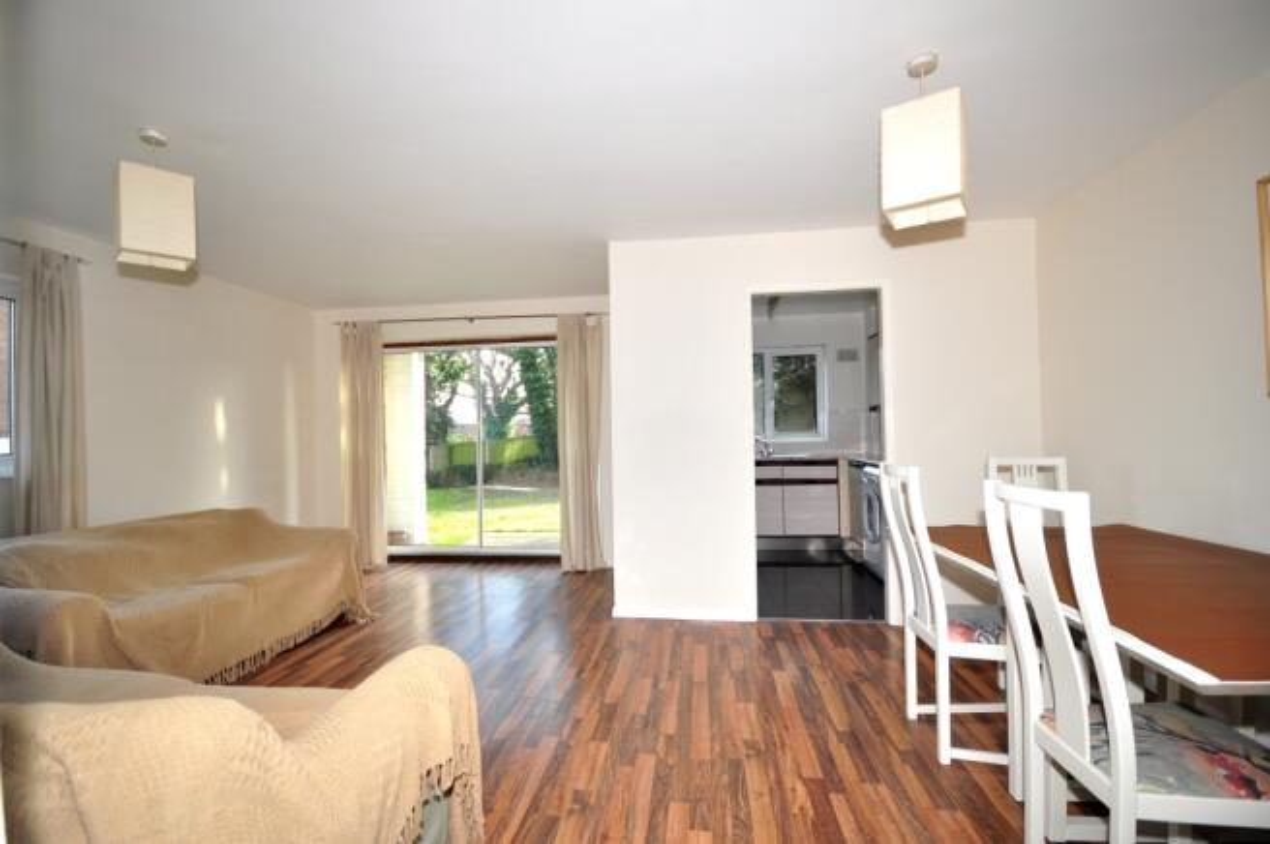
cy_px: 422
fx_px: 529
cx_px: 635
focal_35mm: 15
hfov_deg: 100.4
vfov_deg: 77.2
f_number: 4
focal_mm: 10
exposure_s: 1/60
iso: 200
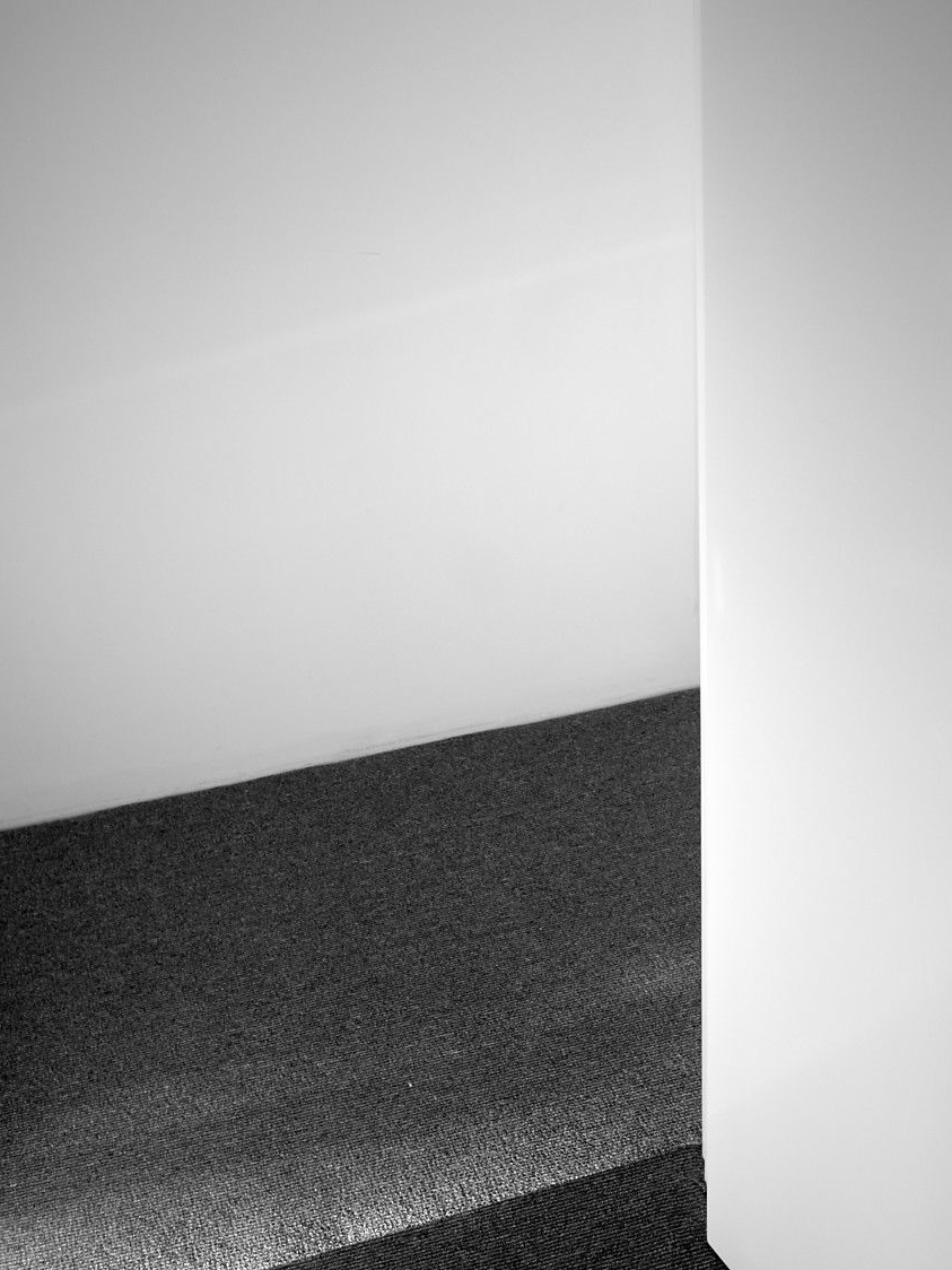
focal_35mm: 46
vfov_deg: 41.2
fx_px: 1687
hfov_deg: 31.5
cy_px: 624
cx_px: 478
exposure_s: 1/13
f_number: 4
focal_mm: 28
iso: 160
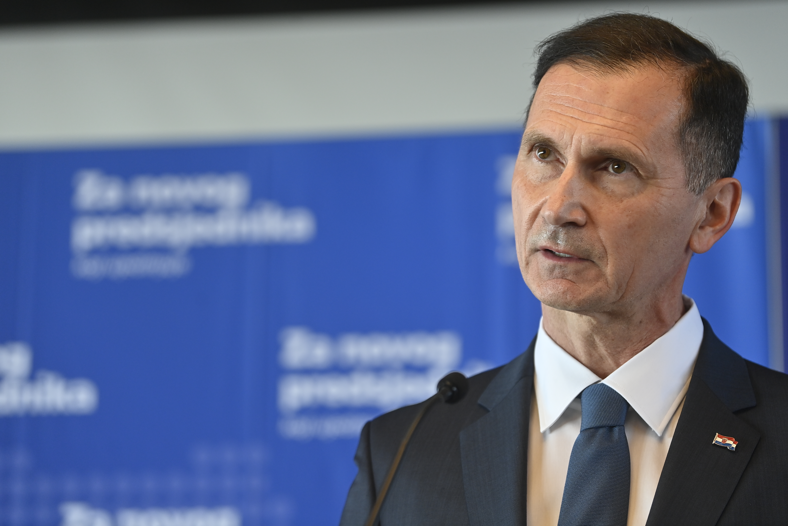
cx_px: 394
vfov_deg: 10.5
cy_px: 263
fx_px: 2845
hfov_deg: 15.8
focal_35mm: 130
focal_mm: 130
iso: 800
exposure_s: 1/400
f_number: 2.8
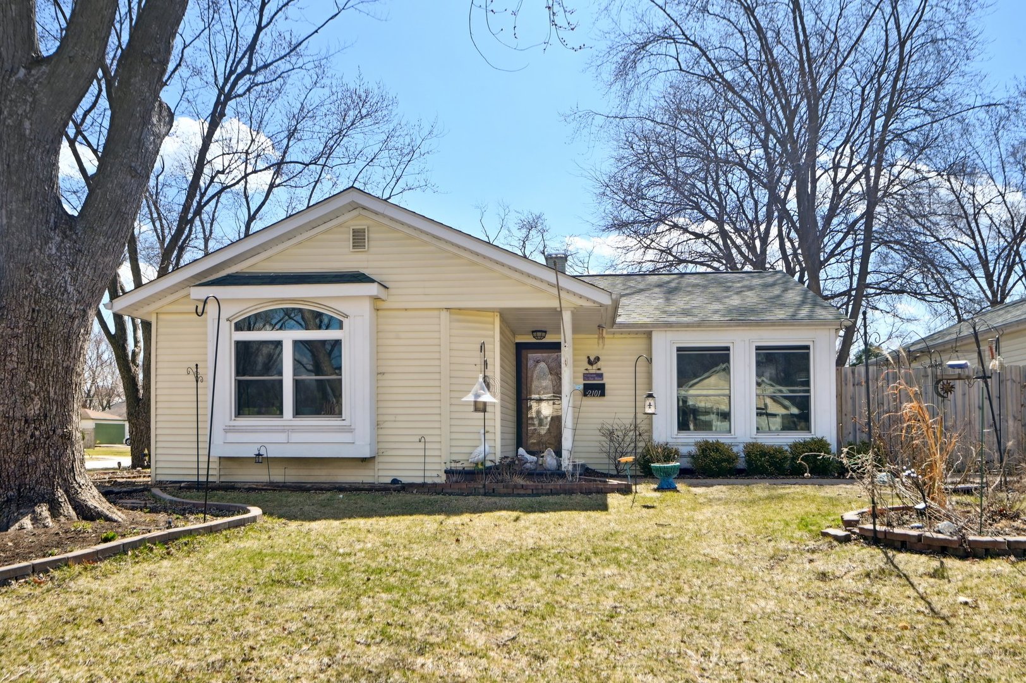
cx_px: 513
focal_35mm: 24
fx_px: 683
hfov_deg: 73.8
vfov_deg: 53.1
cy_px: 342
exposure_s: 1/400
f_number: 13
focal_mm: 24
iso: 400
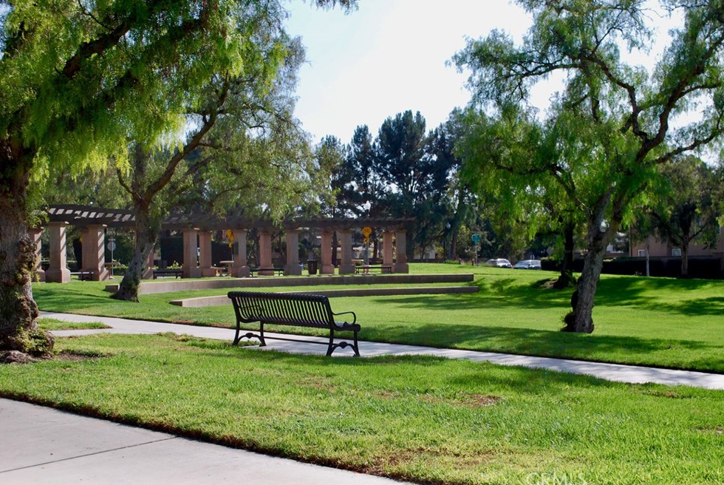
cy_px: 237
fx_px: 946
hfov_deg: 41.9
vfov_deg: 28.7
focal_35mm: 47
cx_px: 373
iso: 100
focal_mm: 30
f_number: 7.1
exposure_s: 1/200
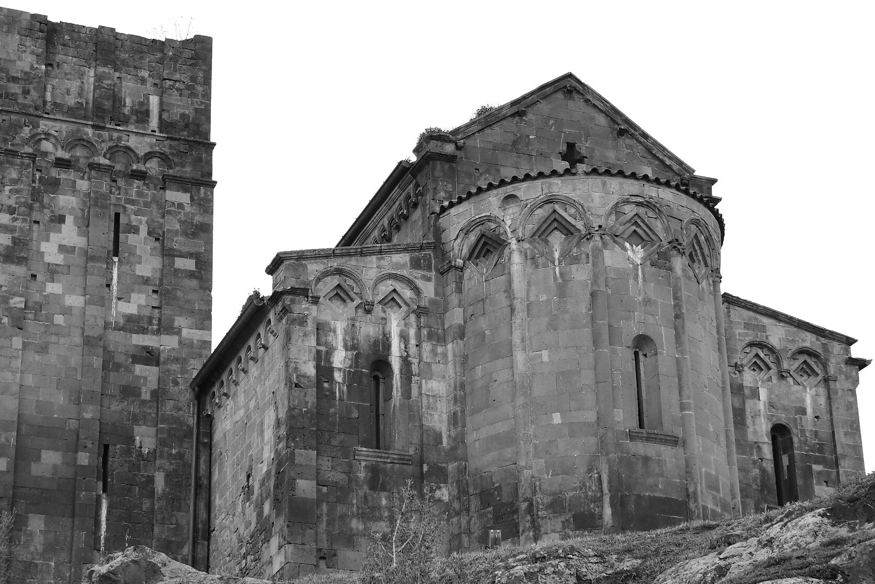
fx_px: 1993
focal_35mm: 82
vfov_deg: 16.7
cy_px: 311
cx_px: 428
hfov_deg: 24.8
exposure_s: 1/60
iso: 125
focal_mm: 38
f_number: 3.5
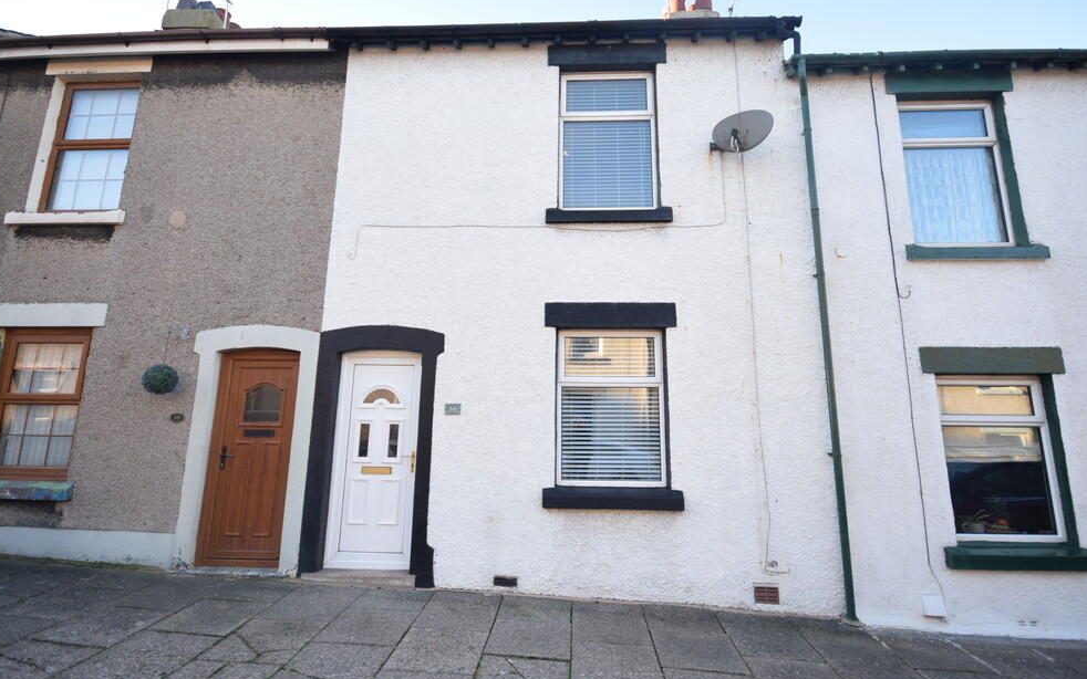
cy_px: 319
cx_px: 549
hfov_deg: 92.6
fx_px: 519
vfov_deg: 66.3
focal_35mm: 18
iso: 400
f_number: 6.3
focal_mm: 11
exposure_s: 1/160
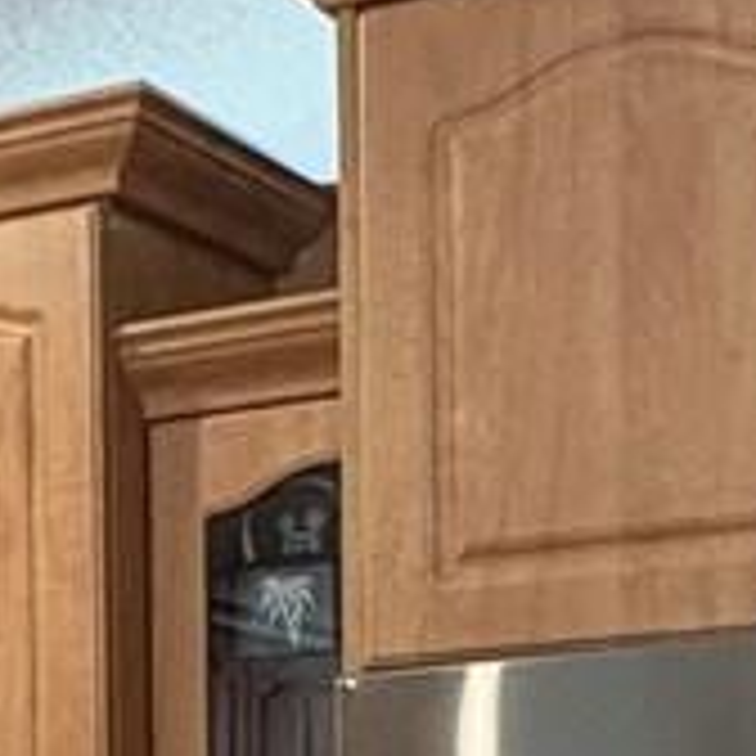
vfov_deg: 14.0
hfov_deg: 14.4
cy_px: 1094
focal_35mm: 118
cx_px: -112
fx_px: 2916
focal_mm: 2.22
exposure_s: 1/60
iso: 500
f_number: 2.2
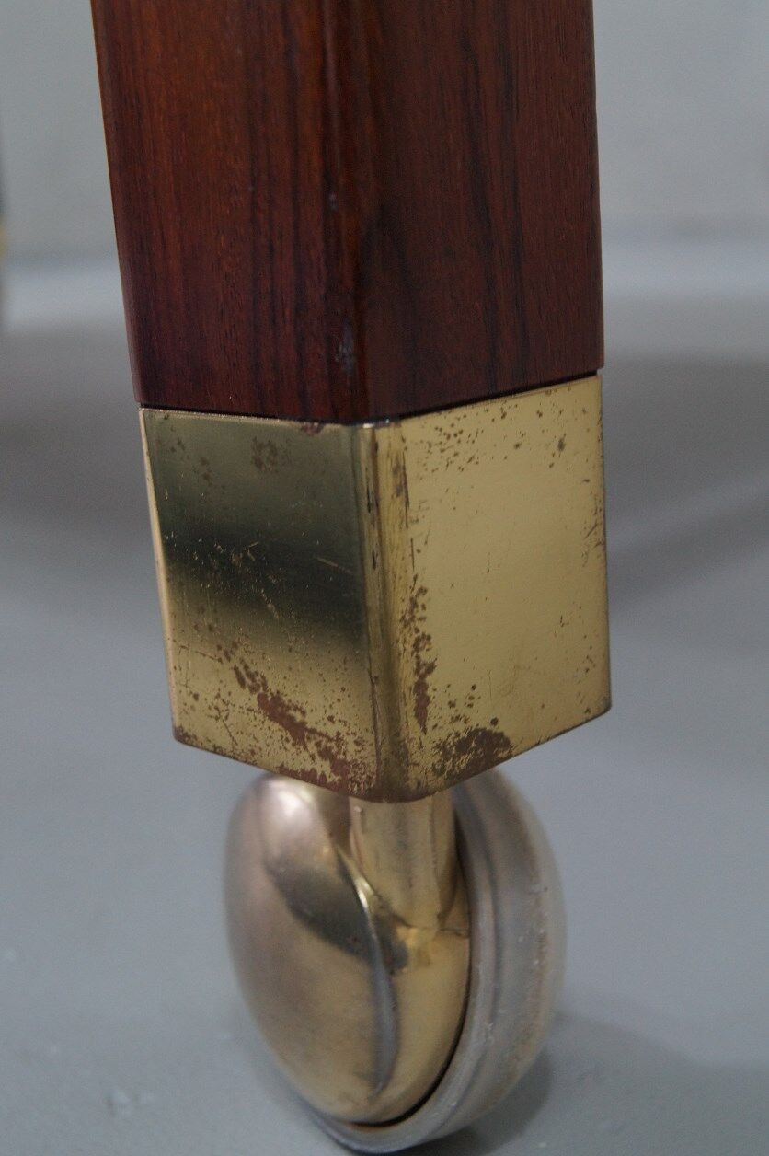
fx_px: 1684
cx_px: 384
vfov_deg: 37.9
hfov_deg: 25.7
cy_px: 578
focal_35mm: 52
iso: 800
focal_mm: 35
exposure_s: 1/15
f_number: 8
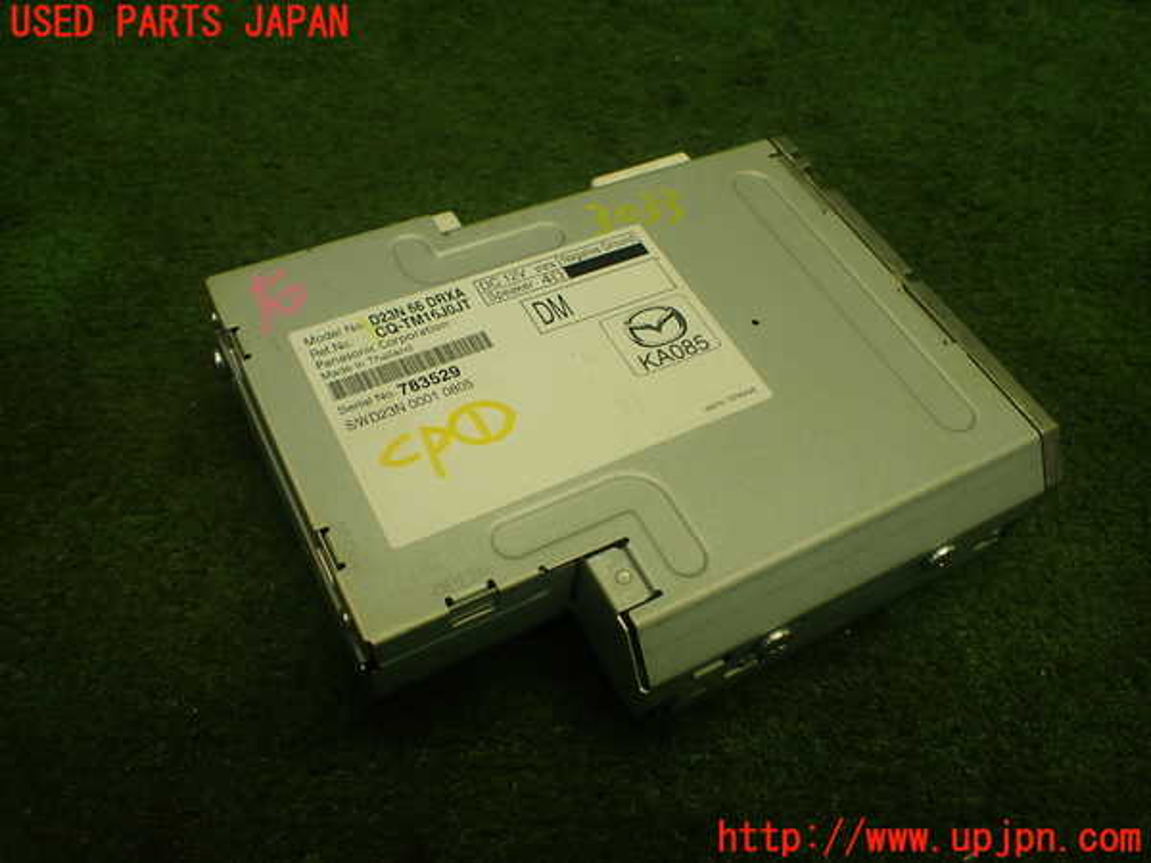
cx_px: 576
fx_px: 998
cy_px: 432
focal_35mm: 30
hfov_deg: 60.0
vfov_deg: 46.8
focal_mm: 5.4
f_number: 2.3
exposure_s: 1/125
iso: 125
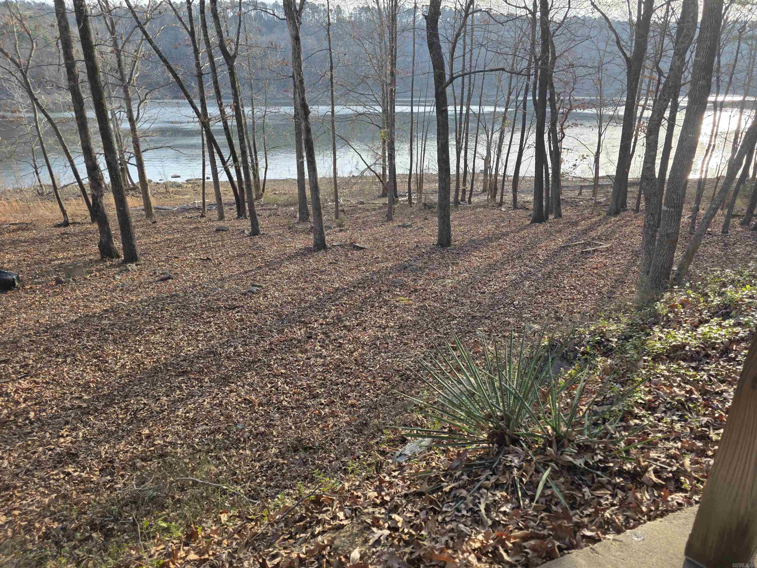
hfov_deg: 73.9
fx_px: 503
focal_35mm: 23
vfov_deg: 58.9
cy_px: 284
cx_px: 378
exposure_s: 1/1307
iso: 80
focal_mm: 6.3
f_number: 1.7
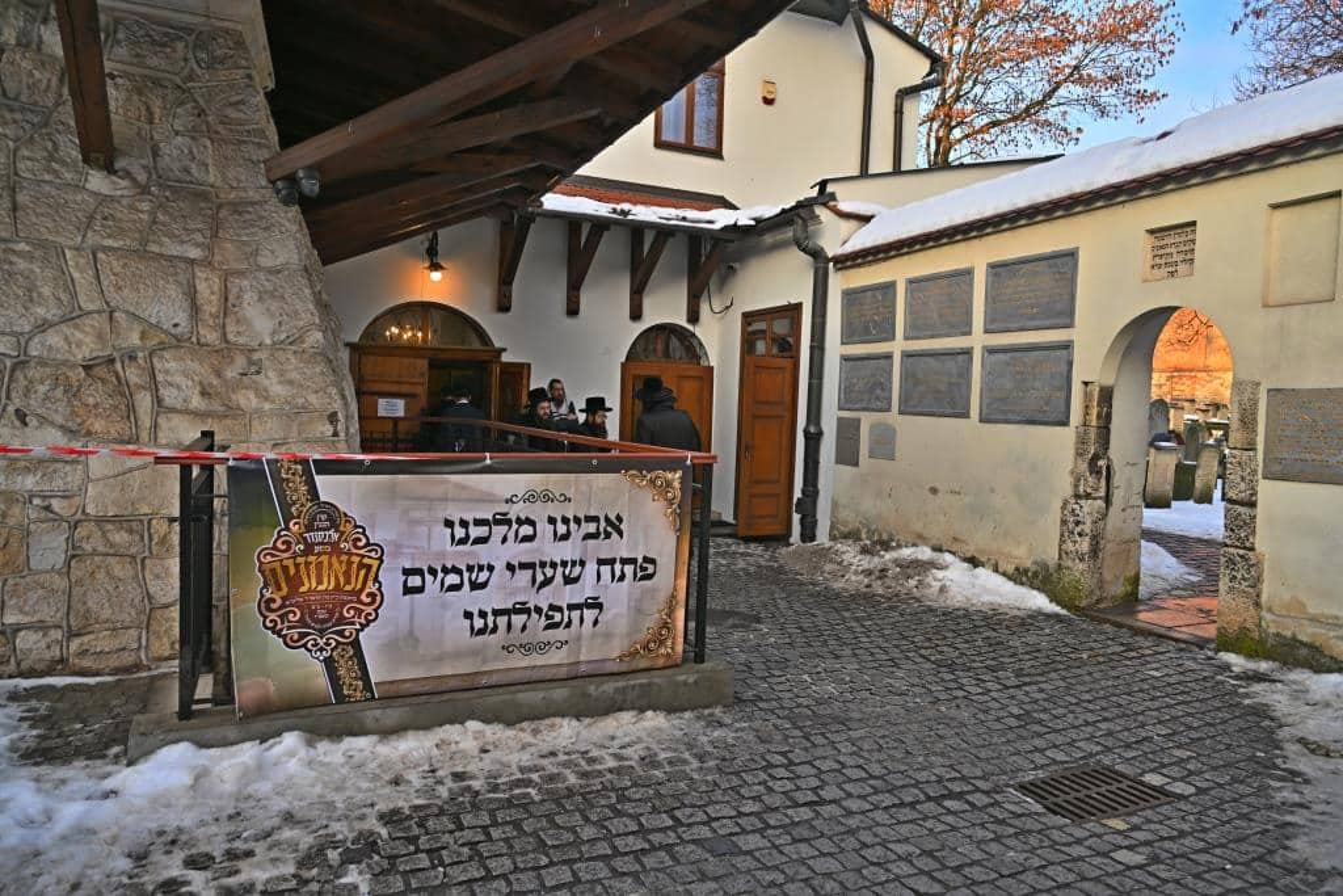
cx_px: 672
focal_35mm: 24
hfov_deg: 73.7
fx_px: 895
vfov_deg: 53.1
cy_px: 448
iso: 64
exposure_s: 1/160
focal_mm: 24
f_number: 4
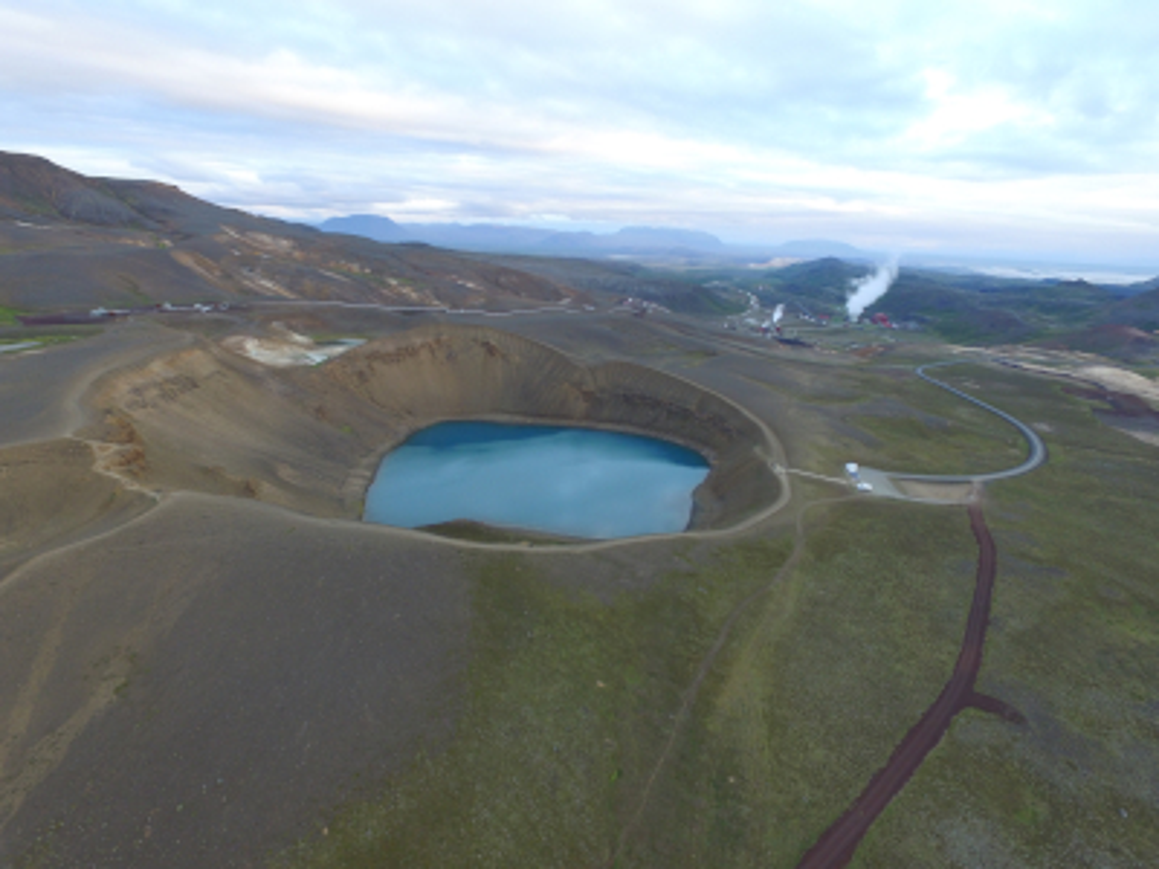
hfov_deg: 81.7
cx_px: 580
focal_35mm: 20
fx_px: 670
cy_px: 434
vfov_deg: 66.0
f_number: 2.8
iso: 169
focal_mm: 3.61
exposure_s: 1/50
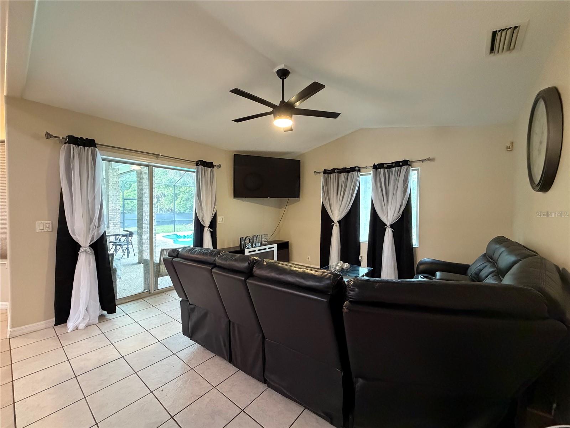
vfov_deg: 85.7
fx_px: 231
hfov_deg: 102.1
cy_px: 214
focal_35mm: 14
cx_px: 285
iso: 800
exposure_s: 1/60
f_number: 2.2
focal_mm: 2.22
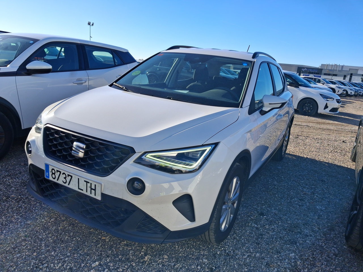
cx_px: 182
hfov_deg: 65.3
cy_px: 136
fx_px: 283
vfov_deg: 51.4
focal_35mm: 27
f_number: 1.8
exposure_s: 1/589
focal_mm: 4
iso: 20
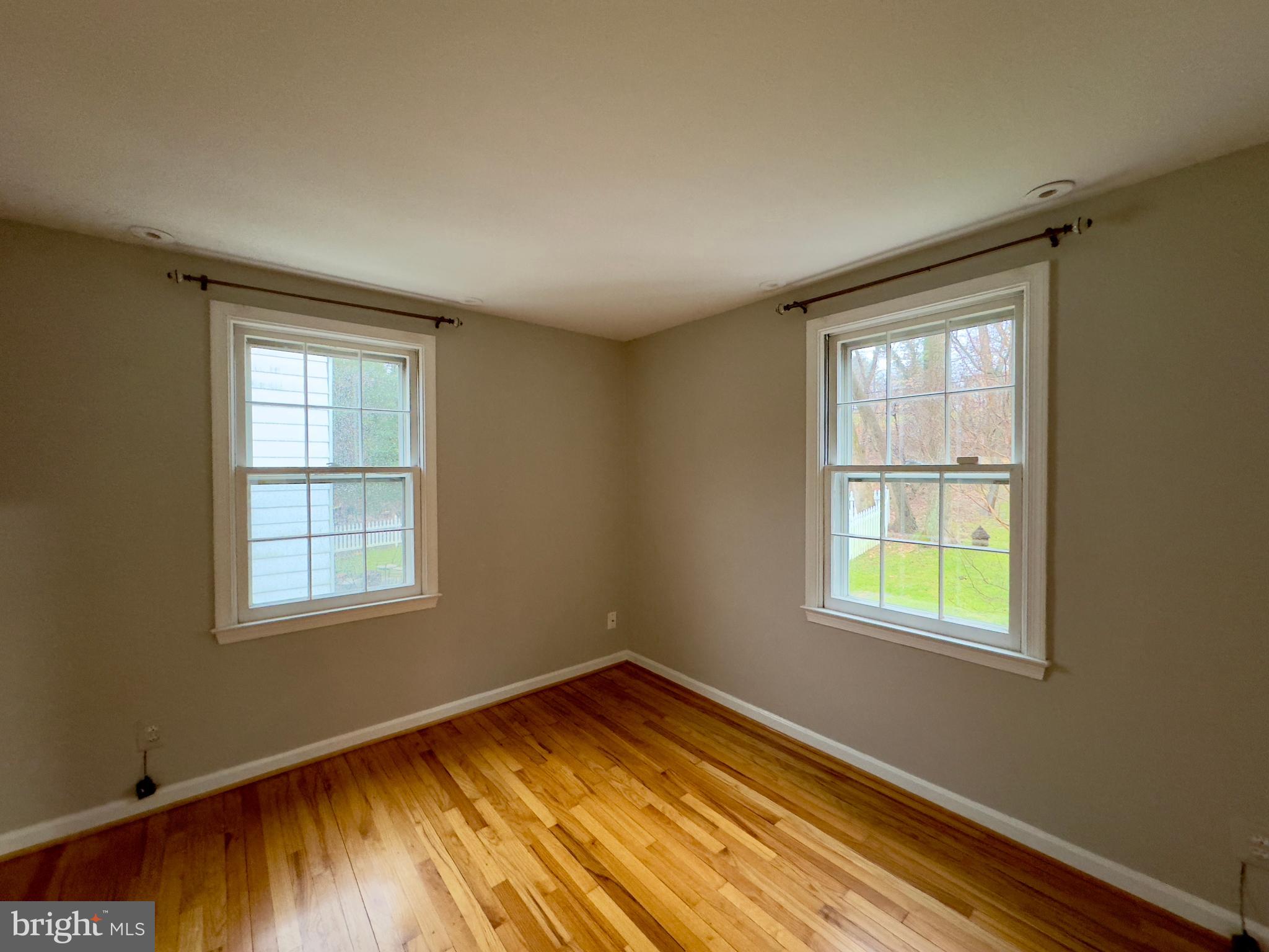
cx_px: 634
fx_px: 513
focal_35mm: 14
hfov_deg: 102.1
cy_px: 476
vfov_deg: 85.7
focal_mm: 2.22
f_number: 2.2
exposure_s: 1/60
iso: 800
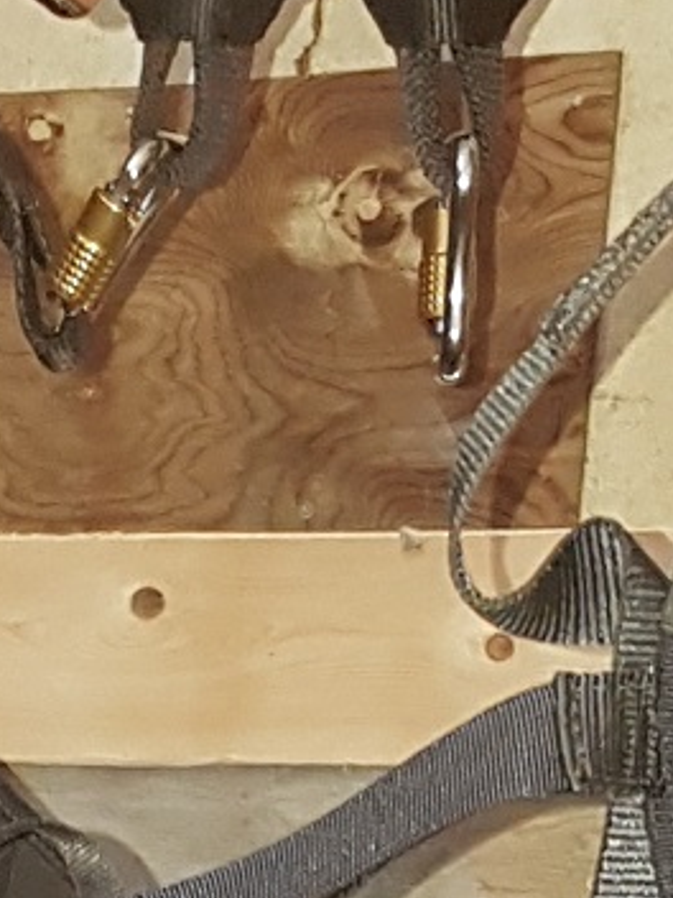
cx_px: 138
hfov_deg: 12.4
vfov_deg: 14.9
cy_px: 1509
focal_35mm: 119
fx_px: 3085
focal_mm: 4.2
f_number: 1.7
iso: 200
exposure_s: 1/14
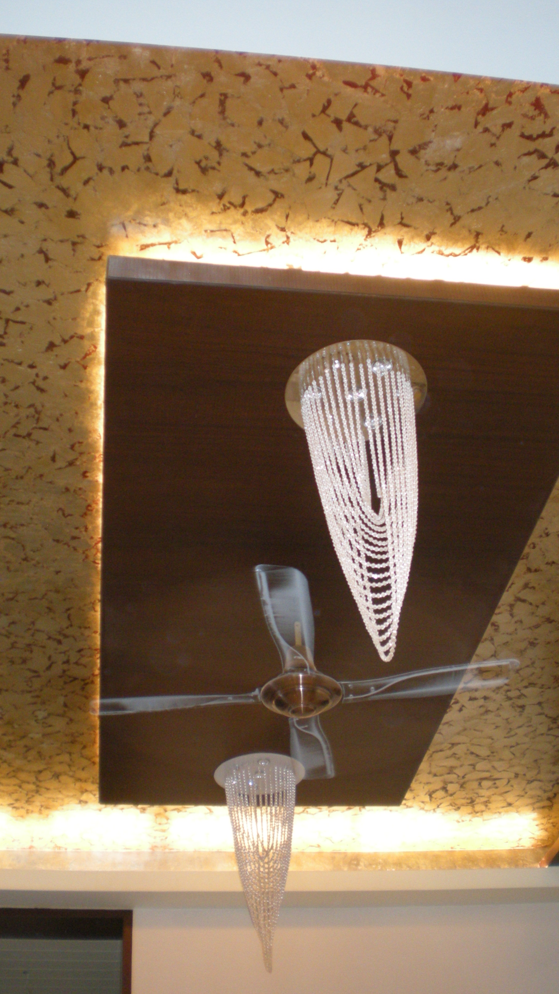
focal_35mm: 42
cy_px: 504
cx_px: 292
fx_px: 1107
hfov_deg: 28.3
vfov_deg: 48.4
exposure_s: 1/30
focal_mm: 6.3
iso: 198
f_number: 3.1
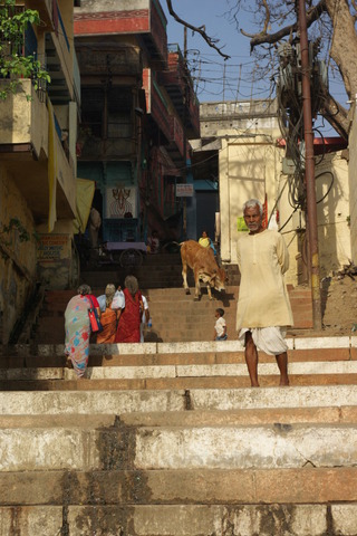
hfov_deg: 16.6
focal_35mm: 82
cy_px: 268
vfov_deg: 24.6
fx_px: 1227
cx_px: 178
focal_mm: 55
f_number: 8
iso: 200
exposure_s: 1/125
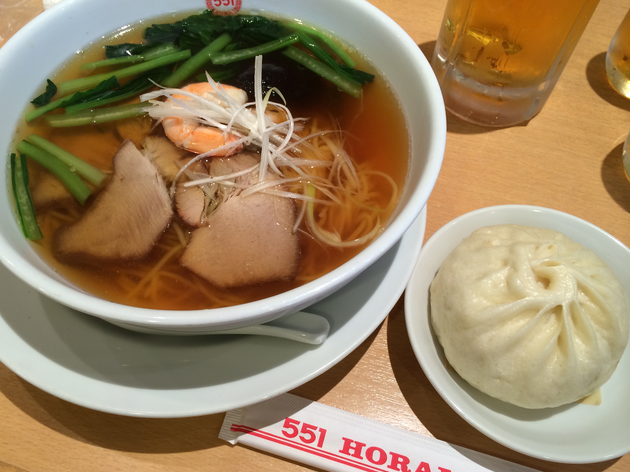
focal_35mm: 31
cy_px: 243
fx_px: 564
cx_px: 307
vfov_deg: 45.4
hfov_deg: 58.3
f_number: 2.2
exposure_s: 1/40
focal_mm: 4.12
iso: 50
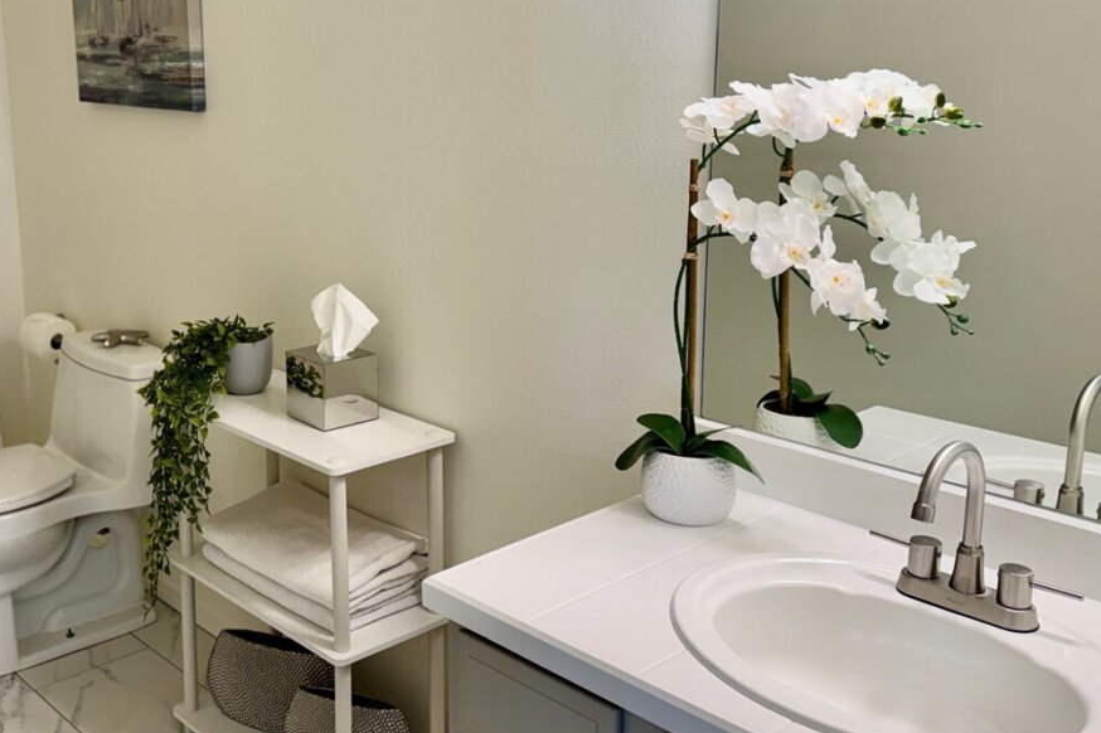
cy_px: 253
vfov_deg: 33.1
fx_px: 1223
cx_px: 354
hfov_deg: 47.6
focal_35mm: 40
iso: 100
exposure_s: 1/120
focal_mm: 6.76
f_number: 1.78
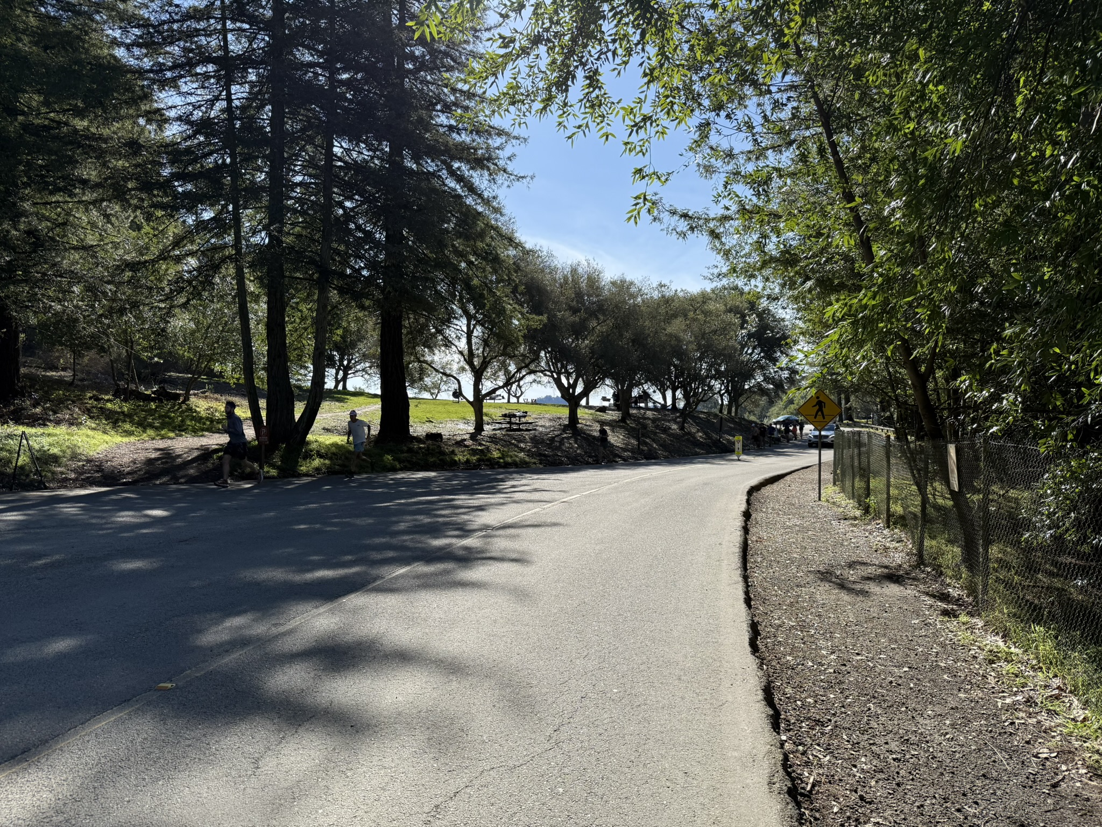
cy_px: 414
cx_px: 551
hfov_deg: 71.6
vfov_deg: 56.8
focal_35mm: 24
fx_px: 764
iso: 80
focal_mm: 6.76
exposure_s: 1/2907
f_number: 1.78
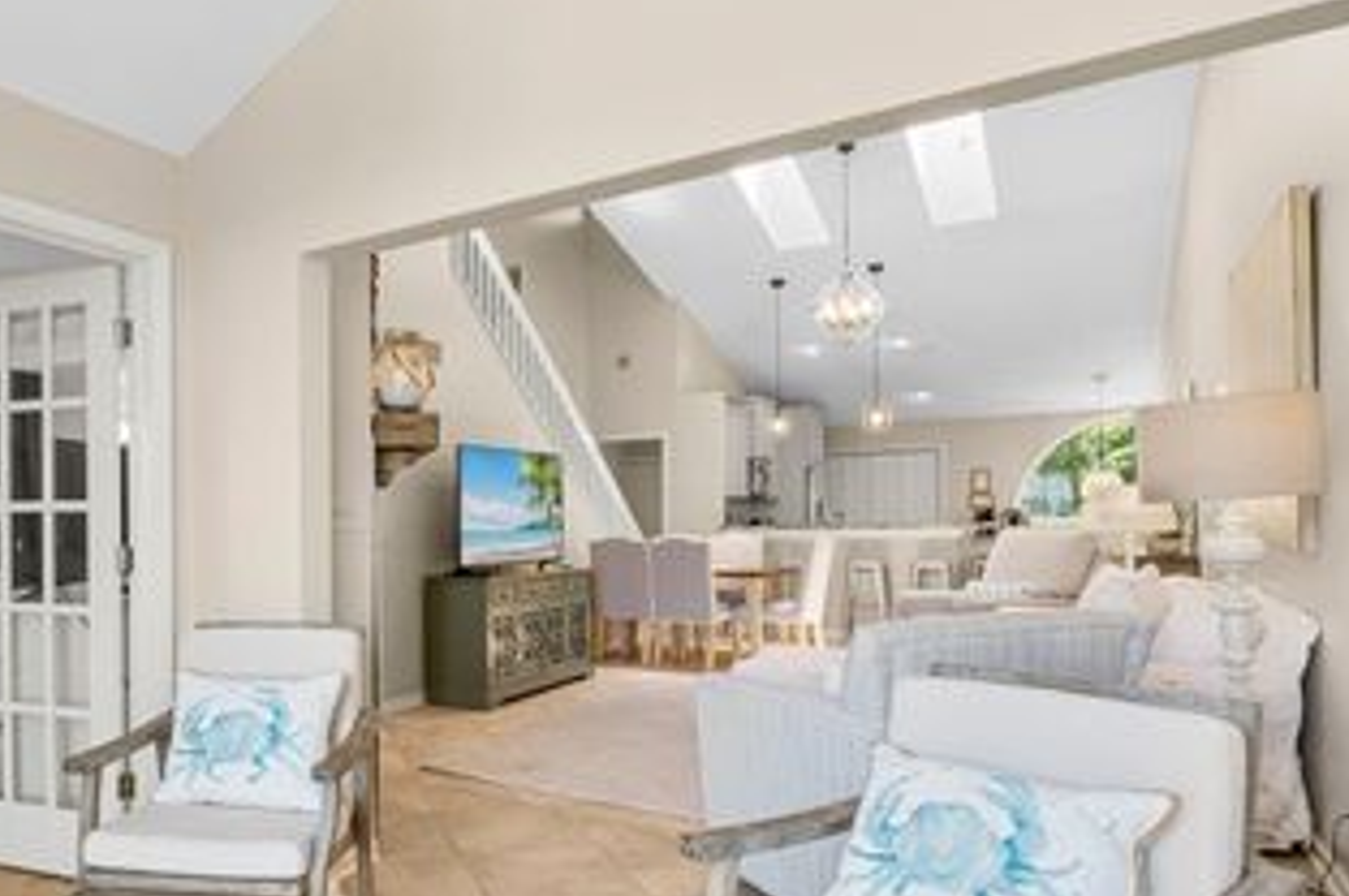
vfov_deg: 52.8
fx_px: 898
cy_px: 523
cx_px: 409
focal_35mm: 24
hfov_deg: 70.8
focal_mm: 10
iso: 400
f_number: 9
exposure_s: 1/25
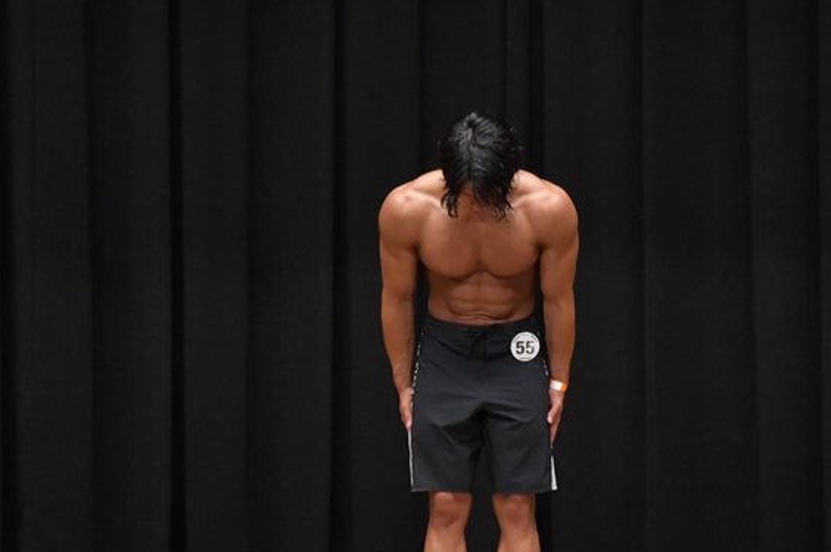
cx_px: 519
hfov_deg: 6.2
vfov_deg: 4.2
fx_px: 7611
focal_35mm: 330
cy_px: 365
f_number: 5.6
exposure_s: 1/400
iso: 6400
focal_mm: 160
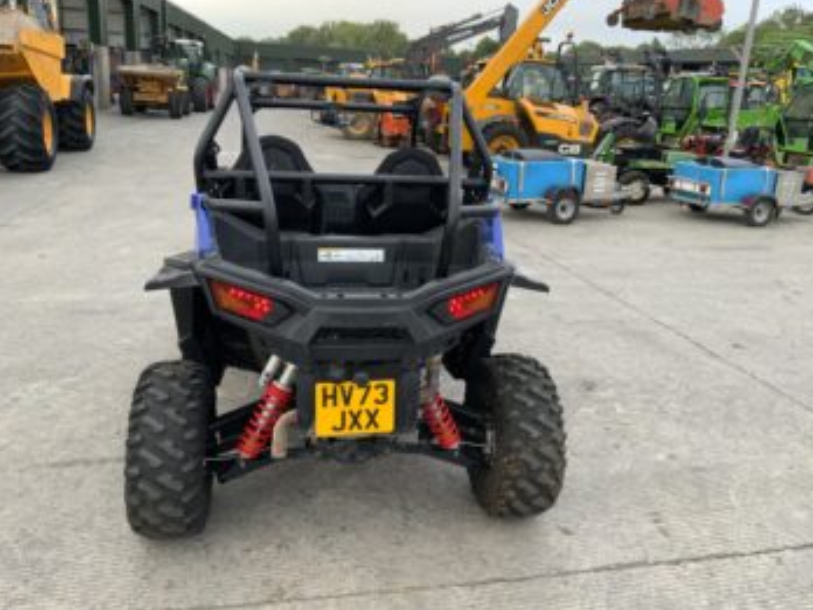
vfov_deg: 46.8
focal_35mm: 30
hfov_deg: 60.0
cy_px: 299
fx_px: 705
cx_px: 402
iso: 32
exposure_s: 1/122
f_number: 1.8
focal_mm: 3
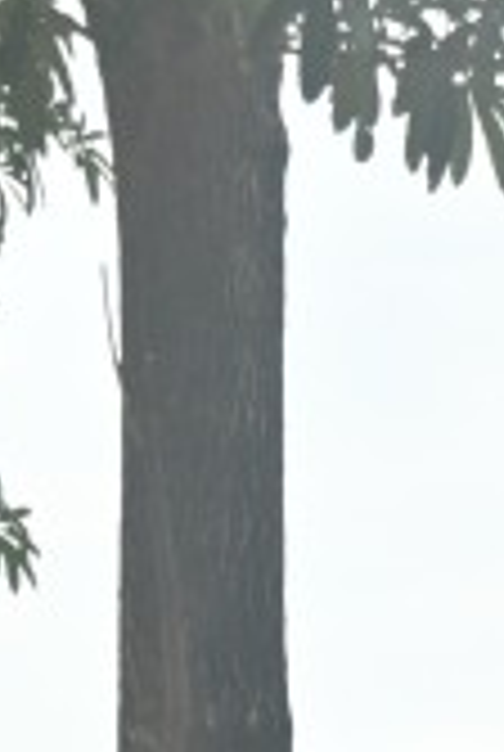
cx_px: 842
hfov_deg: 5.1
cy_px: 2130
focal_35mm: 266
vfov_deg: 7.0
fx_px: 5564
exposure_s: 1/2500
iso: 1100
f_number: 5
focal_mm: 29
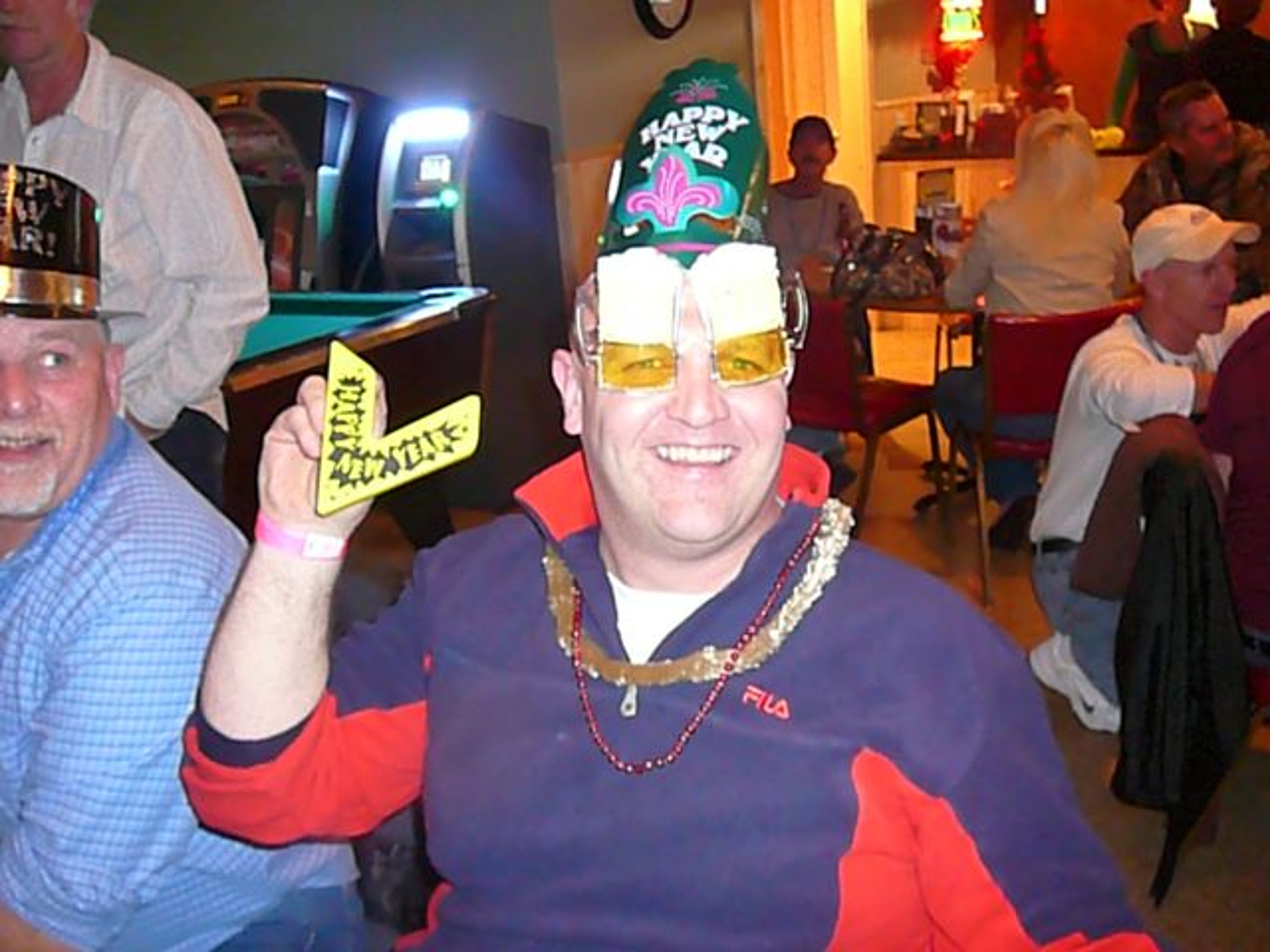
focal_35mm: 35
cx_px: 635
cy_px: 476
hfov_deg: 52.6
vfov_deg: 40.7
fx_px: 1284
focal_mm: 5.2
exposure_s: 1/8
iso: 800
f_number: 2.8
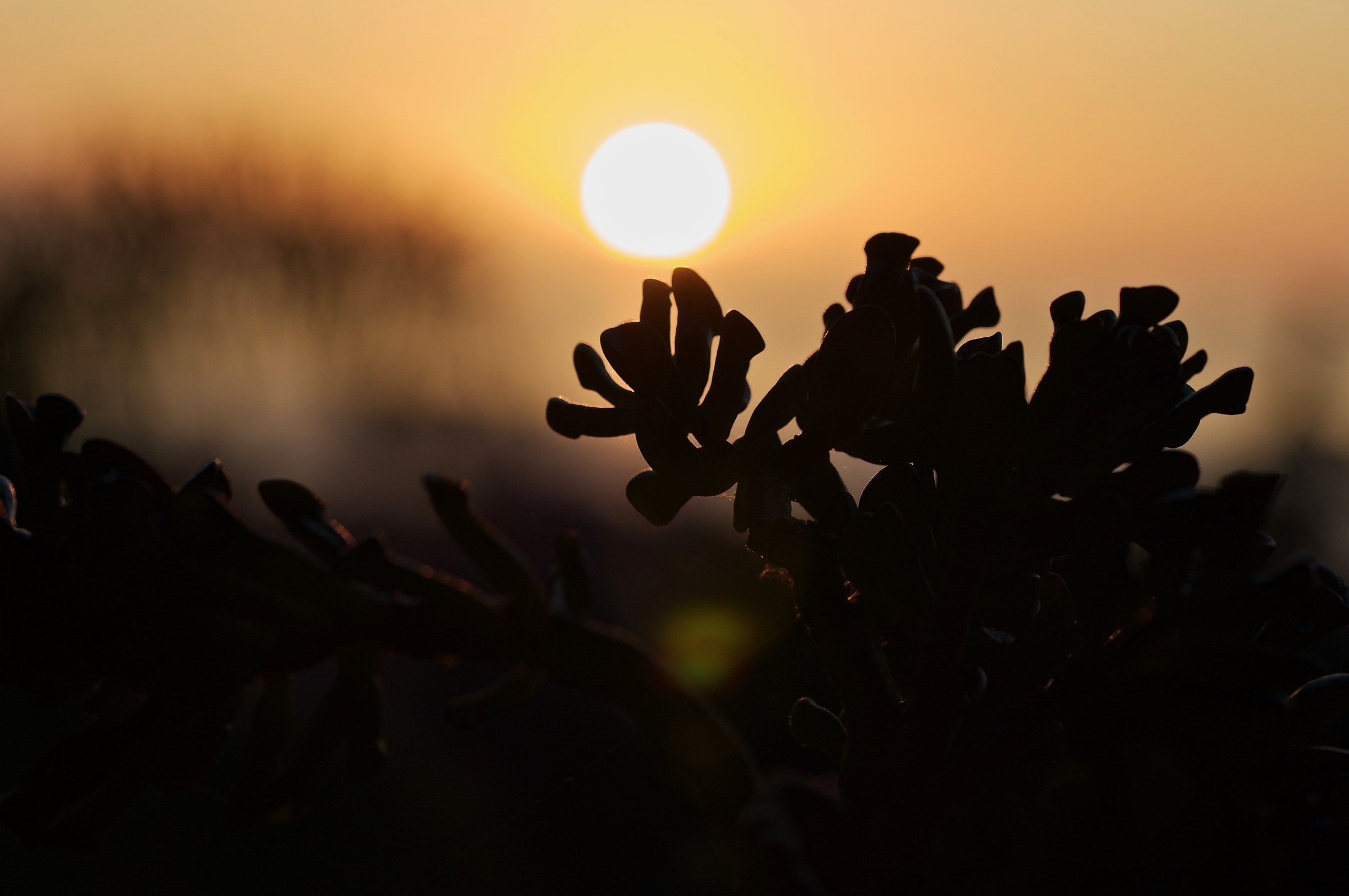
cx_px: 674
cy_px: 448
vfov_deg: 8.7
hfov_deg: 13.1
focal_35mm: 158
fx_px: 5895
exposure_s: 1/160
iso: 200
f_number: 7.1
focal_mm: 105
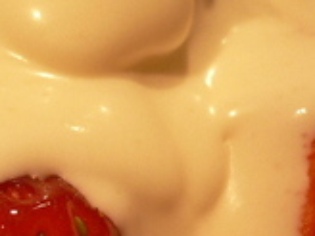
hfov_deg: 18.0
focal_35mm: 107
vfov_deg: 13.8
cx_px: 15
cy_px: 130
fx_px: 974
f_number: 2.8
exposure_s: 1/100
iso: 100
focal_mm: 5.8
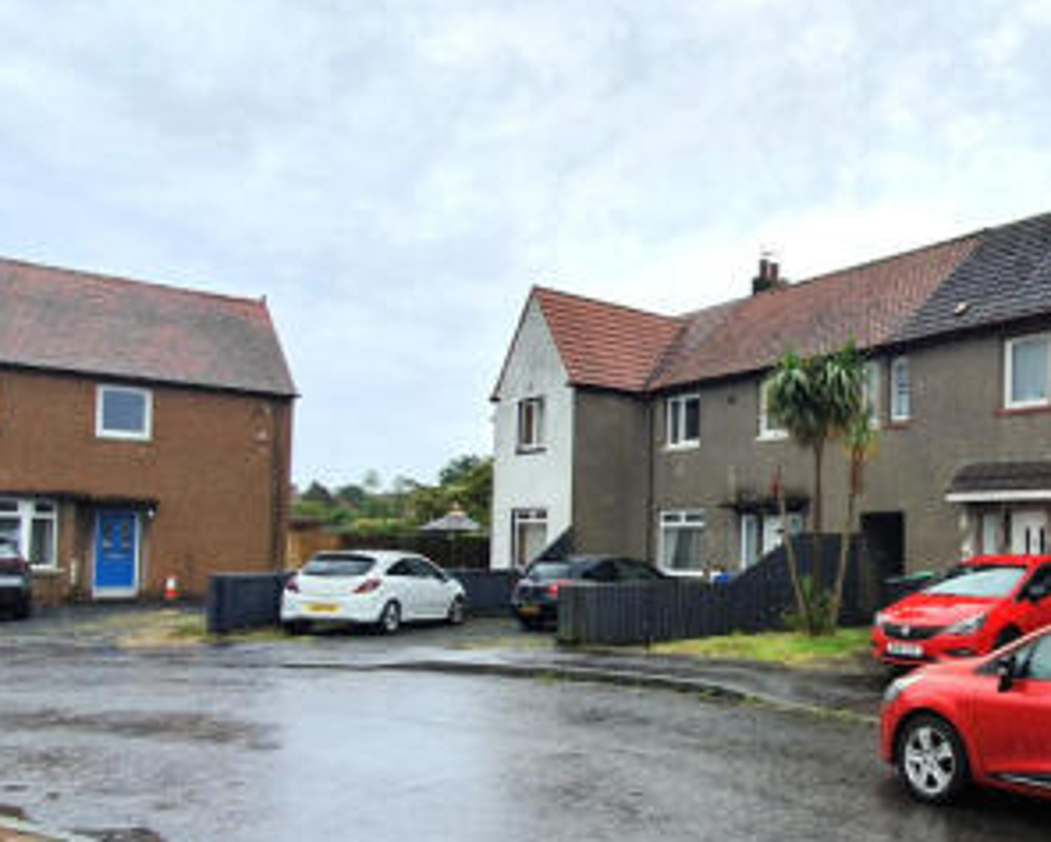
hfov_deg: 59.7
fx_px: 778
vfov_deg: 56.4
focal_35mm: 25
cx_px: 911
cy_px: 503
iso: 50
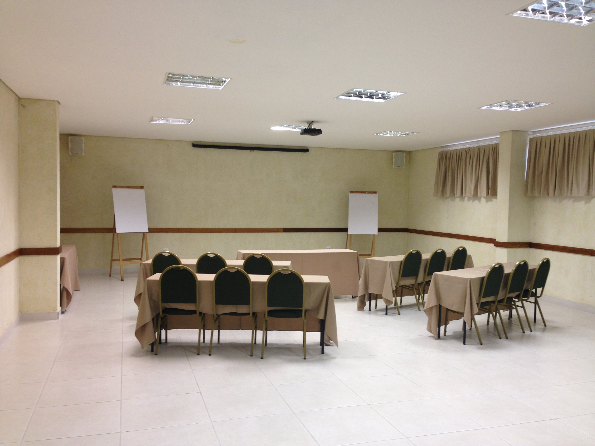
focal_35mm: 33
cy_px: 223
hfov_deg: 55.4
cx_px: 298
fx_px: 567
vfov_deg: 42.9
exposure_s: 1/20
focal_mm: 4.12
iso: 64
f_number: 2.4
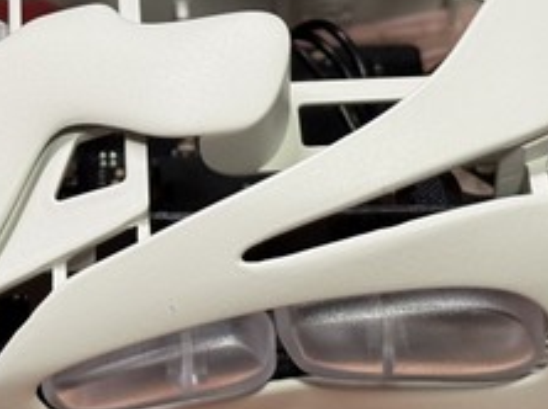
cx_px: 220
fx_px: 2673
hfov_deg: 11.7
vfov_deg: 8.7
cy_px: -48
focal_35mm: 169
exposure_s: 1/121
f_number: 1.78
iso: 80
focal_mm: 6.76
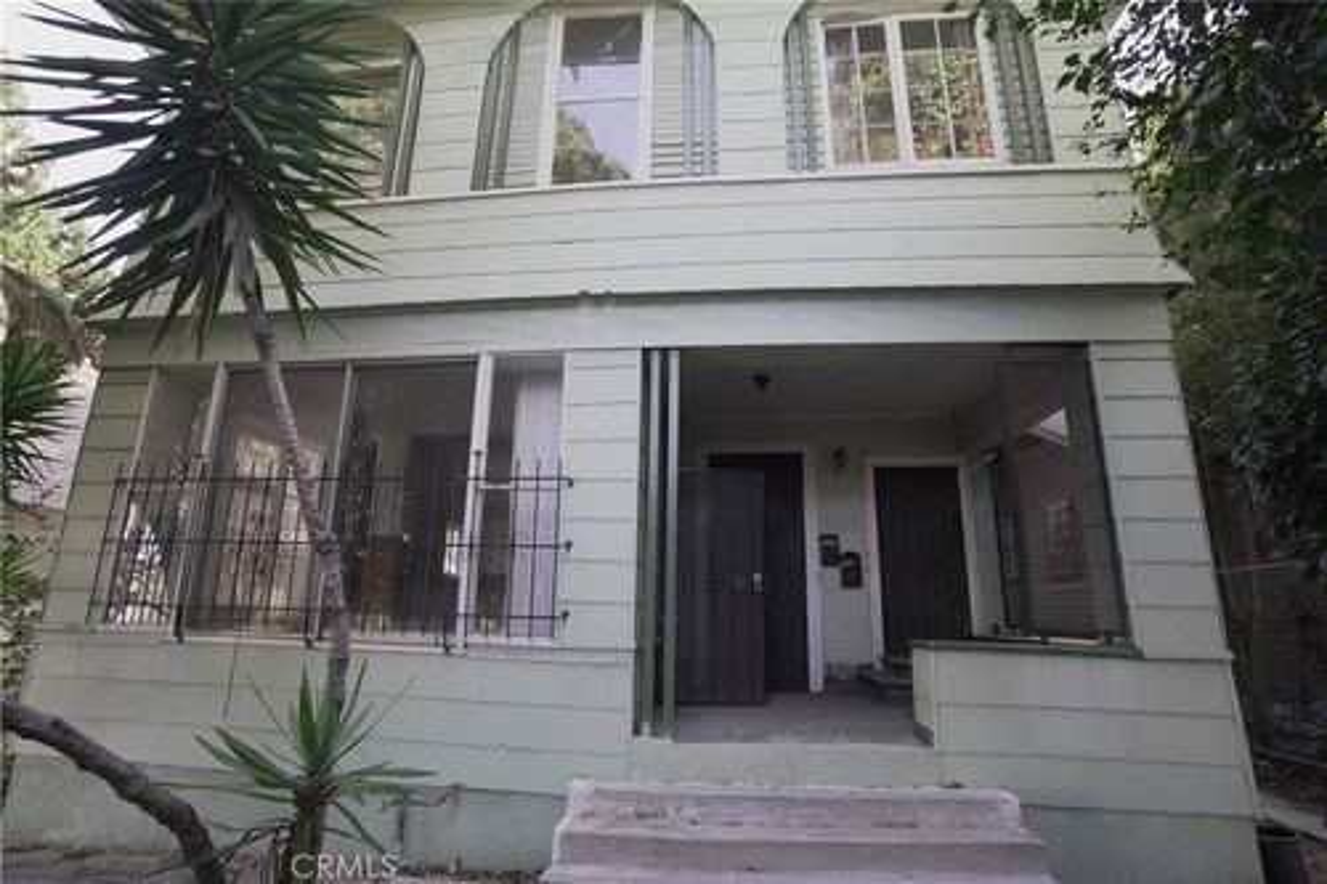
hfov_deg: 93.3
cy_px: 442
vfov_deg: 70.4
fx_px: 626
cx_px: 664
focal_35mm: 17
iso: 200
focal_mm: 17
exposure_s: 1/80
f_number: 3.2
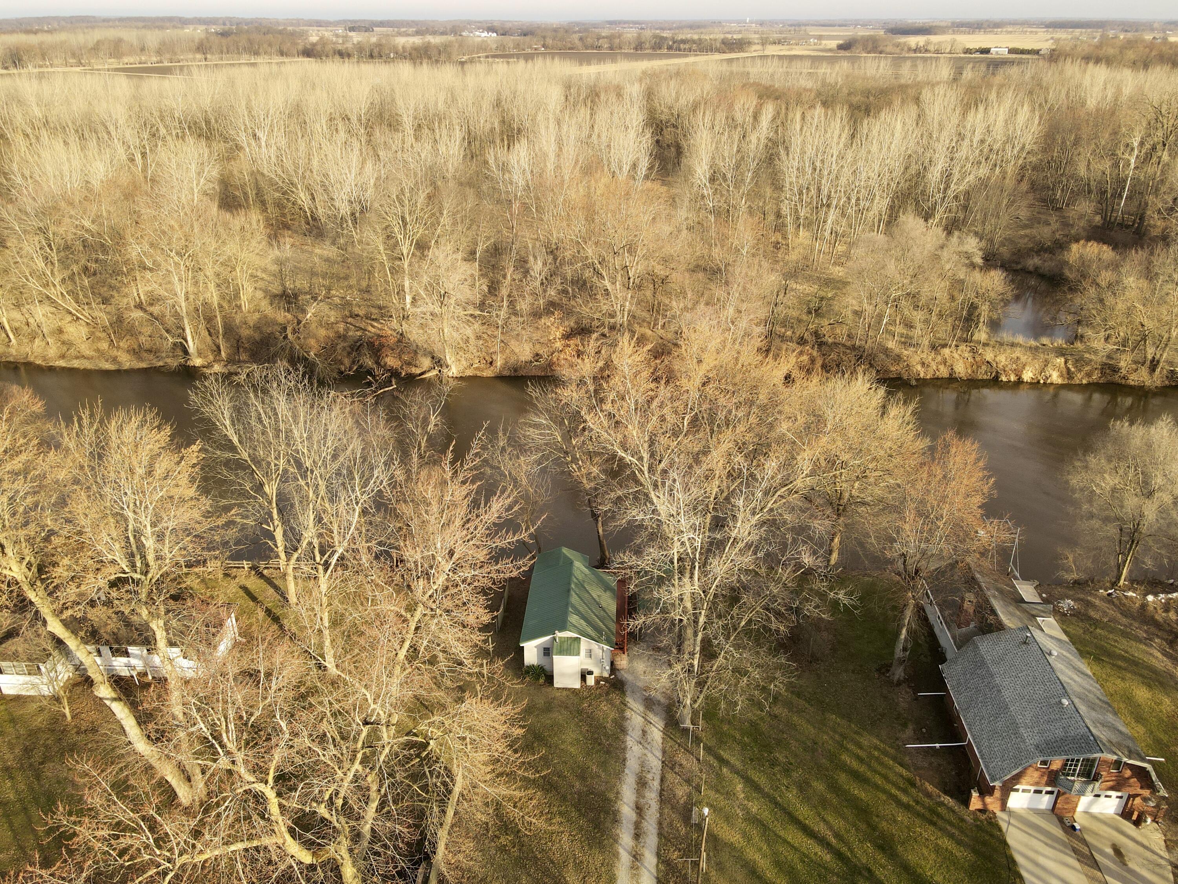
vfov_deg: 56.8
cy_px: 442
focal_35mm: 24
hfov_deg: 71.6
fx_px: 817
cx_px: 589
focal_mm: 4.5
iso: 110
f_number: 2.8
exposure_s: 1/180
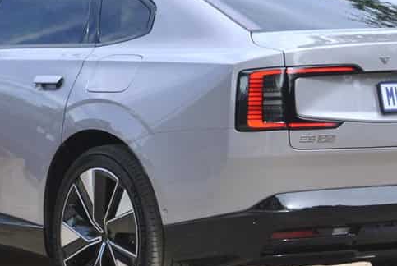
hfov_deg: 8.5
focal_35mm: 242
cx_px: 153
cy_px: -13
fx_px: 2674
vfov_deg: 5.7
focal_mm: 52
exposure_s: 1/500
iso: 560
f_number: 5.6
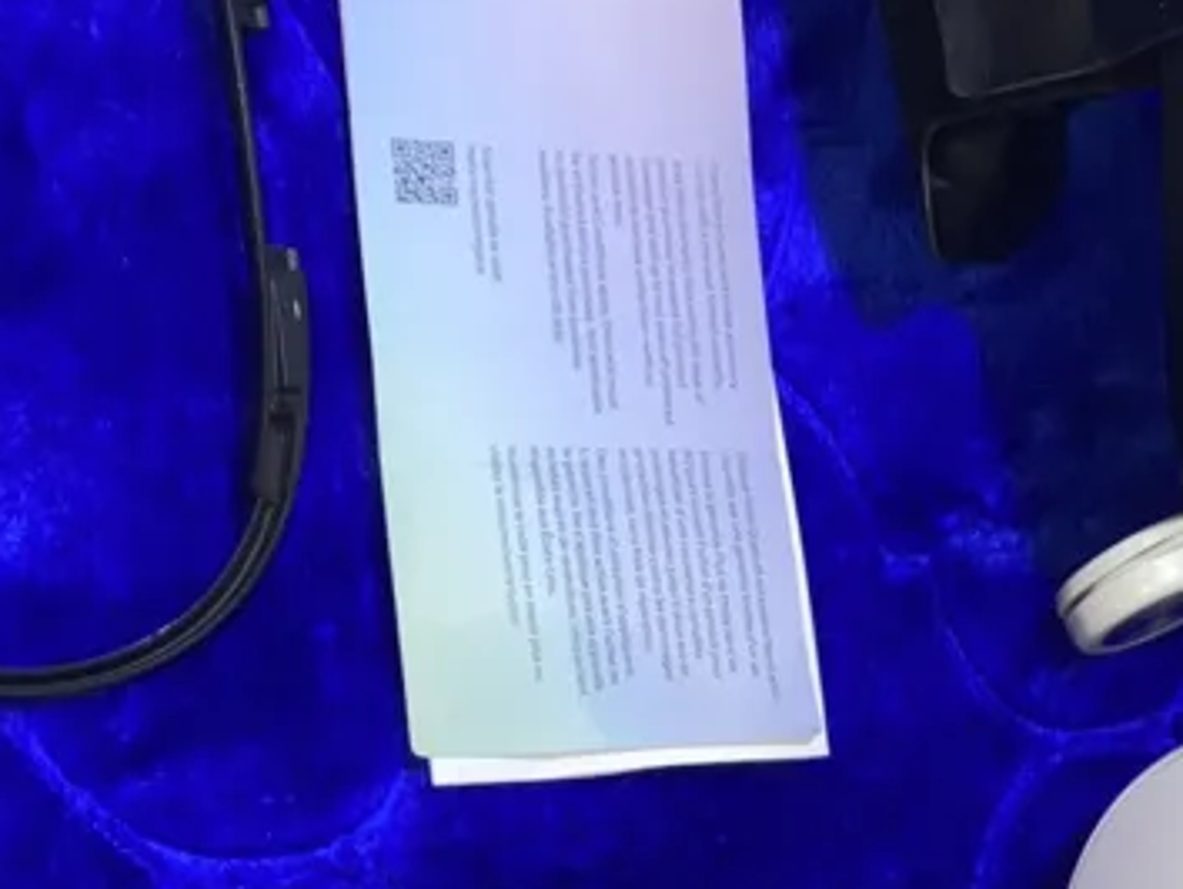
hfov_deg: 40.2
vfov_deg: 29.9
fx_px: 1607
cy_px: 752
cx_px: 729
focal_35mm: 47
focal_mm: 4.25
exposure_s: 1/17
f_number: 1.8
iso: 40
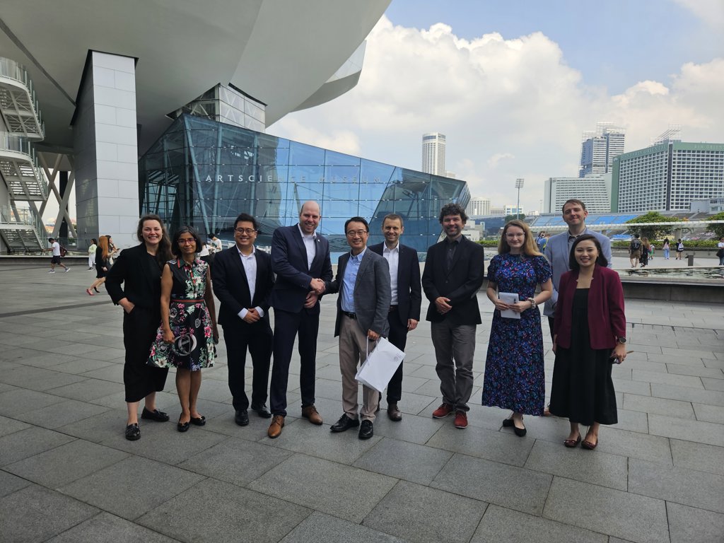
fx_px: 481
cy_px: 272
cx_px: 362
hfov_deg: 73.9
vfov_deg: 58.9
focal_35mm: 23
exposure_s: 1/1433
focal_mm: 5.4
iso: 32
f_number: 1.8
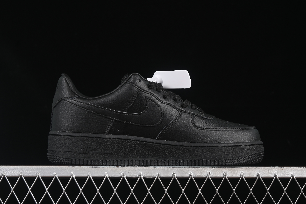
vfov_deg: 18.2
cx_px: 153
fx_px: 637
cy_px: 102
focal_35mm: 75
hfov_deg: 27.0
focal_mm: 50
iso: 160
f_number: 6.3
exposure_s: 1/50
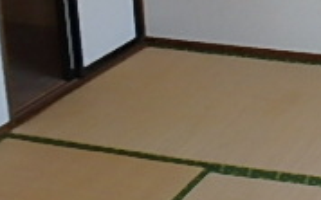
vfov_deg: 15.1
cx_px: 491
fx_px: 699
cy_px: -101
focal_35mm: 80
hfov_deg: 21.4
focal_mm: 3.7
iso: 200
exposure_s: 1/40
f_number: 3.5
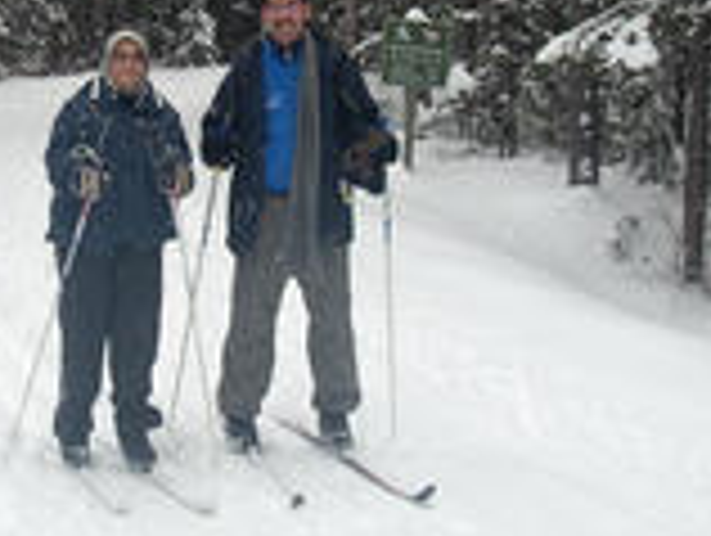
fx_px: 2530
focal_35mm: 123
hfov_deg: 15.9
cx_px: 207
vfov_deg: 12.0
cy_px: 36
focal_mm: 9
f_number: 3.4
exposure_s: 1/105
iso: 64
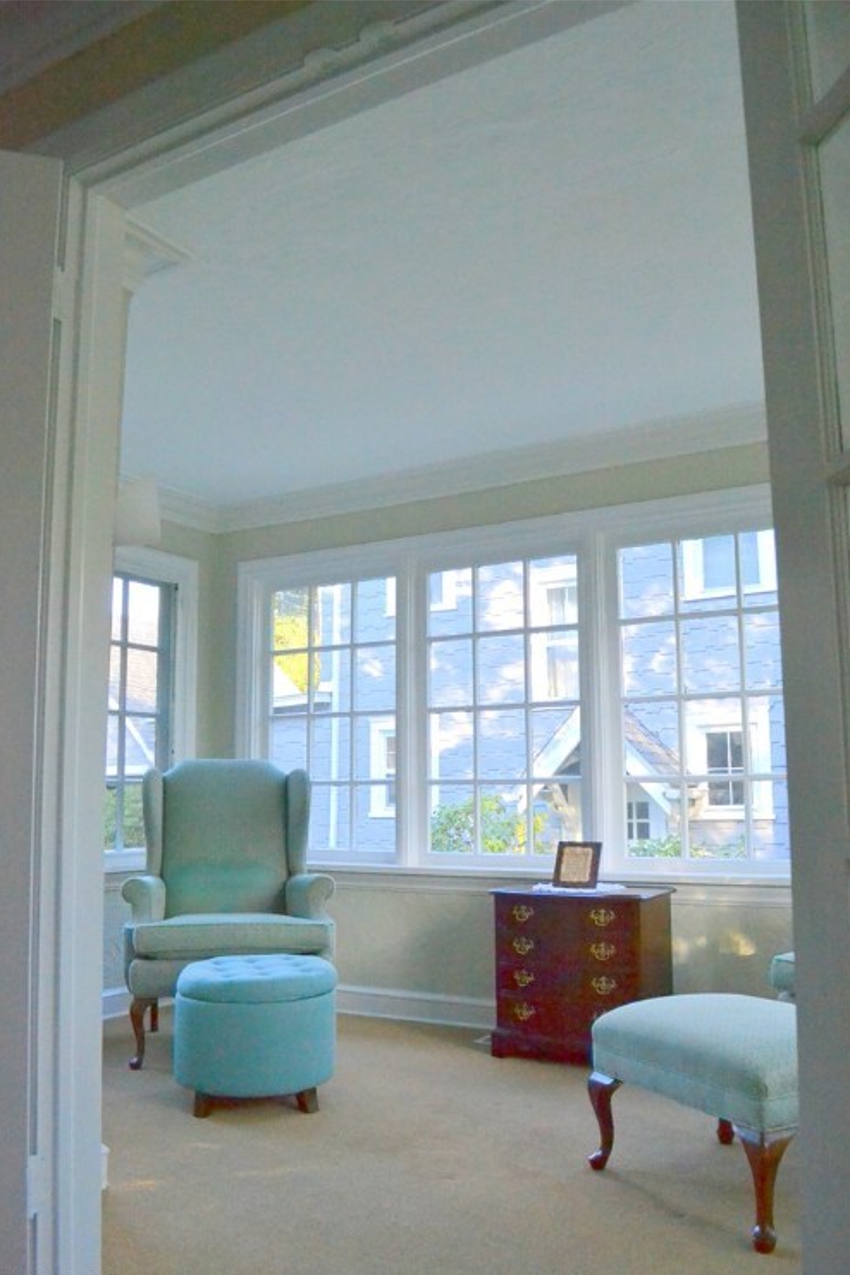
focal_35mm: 28
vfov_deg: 65.5
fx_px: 992
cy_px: 659
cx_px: 430
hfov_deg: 46.4
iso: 3200
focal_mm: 18
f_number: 8
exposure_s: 1/500
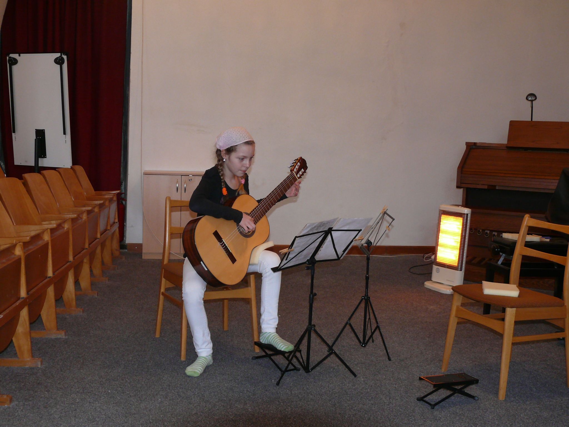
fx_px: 690
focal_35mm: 42
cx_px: 284
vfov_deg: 34.3
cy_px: 214
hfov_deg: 44.8
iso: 200
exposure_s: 1/40
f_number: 2.8
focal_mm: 8.4
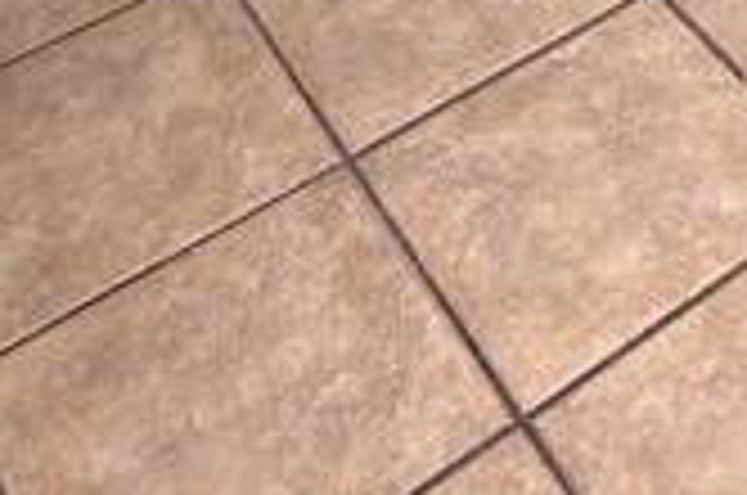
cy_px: -896
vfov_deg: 11.1
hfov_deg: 20.9
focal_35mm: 90
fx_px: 1864
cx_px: 932
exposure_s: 1/99
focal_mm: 2.22
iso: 100
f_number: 2.2
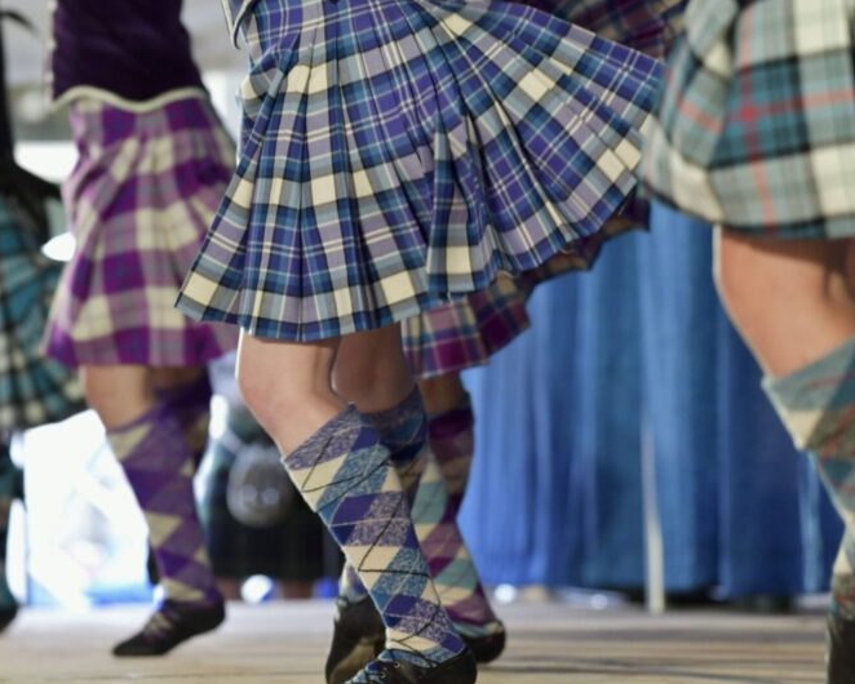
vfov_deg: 7.0
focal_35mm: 221
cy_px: 341
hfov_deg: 8.7
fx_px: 5594
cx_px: 380
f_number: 4
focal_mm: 130
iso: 1000
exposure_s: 1/250
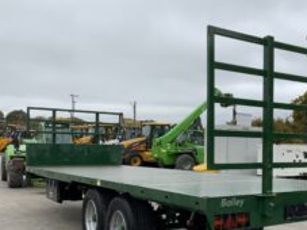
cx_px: 238
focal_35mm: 46
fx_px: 408
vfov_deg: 31.2
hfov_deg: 39.9
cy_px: 157
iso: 16
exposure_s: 1/709
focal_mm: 3
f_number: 1.8
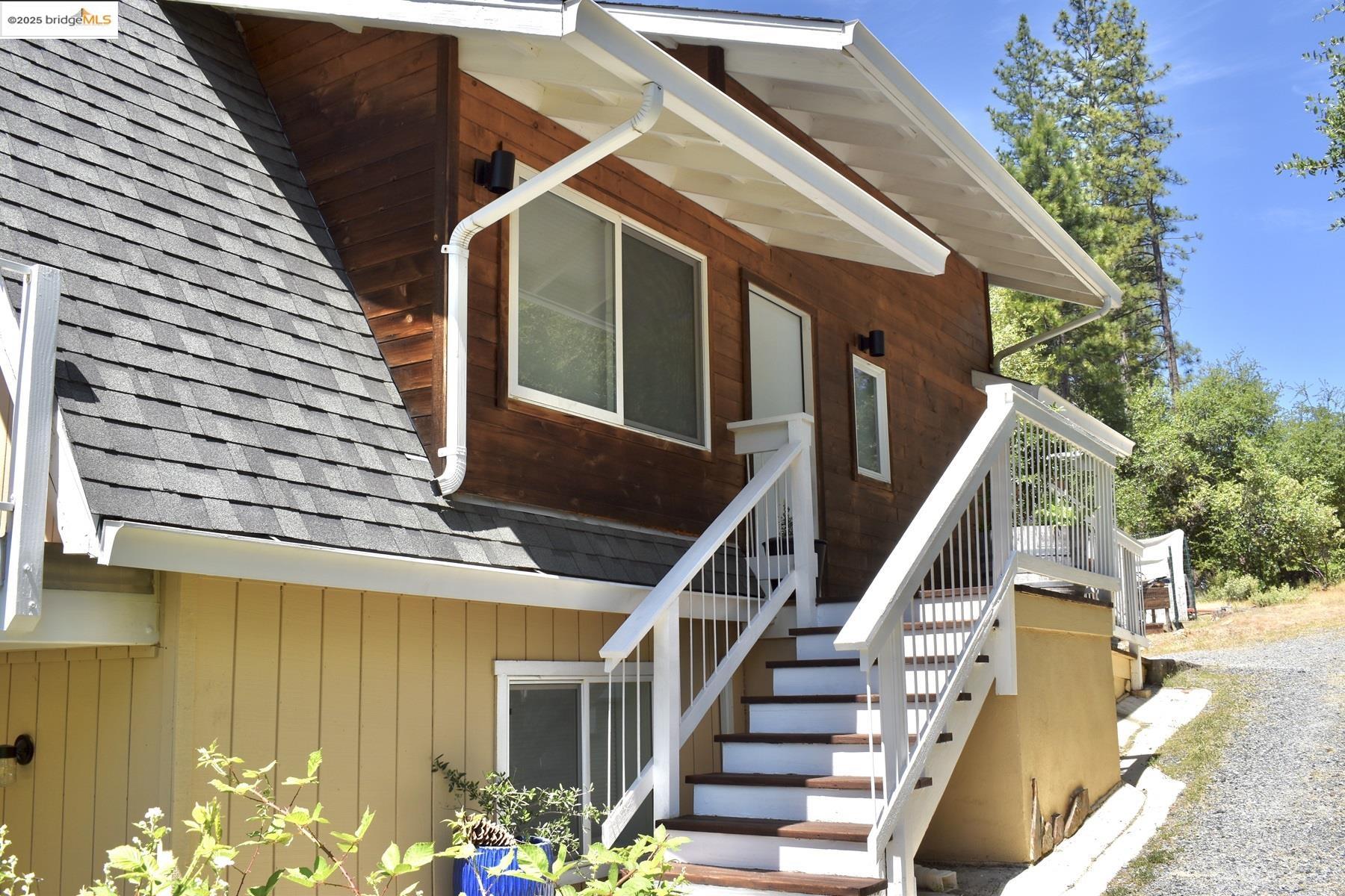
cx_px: 672
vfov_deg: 40.0
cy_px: 448
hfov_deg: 57.2
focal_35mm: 33
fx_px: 1233
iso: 100
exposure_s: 1/250
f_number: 8
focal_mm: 22
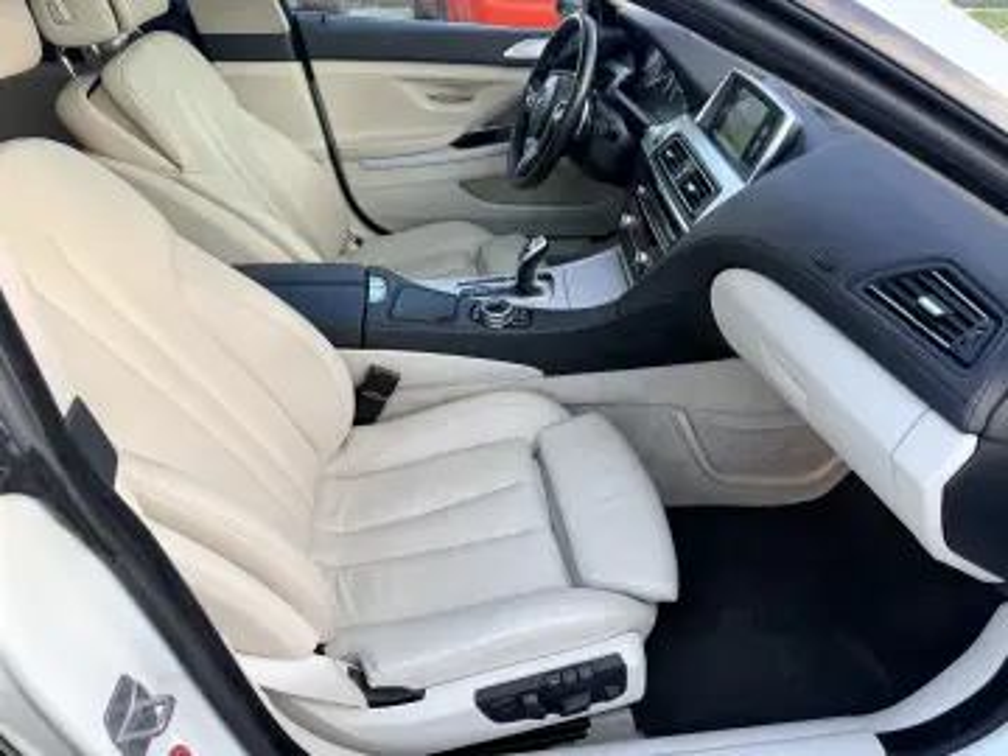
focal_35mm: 24
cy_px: 378
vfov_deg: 56.8
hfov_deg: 71.6
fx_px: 699
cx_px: 504
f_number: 1.78
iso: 125
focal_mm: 6.76
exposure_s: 1/121
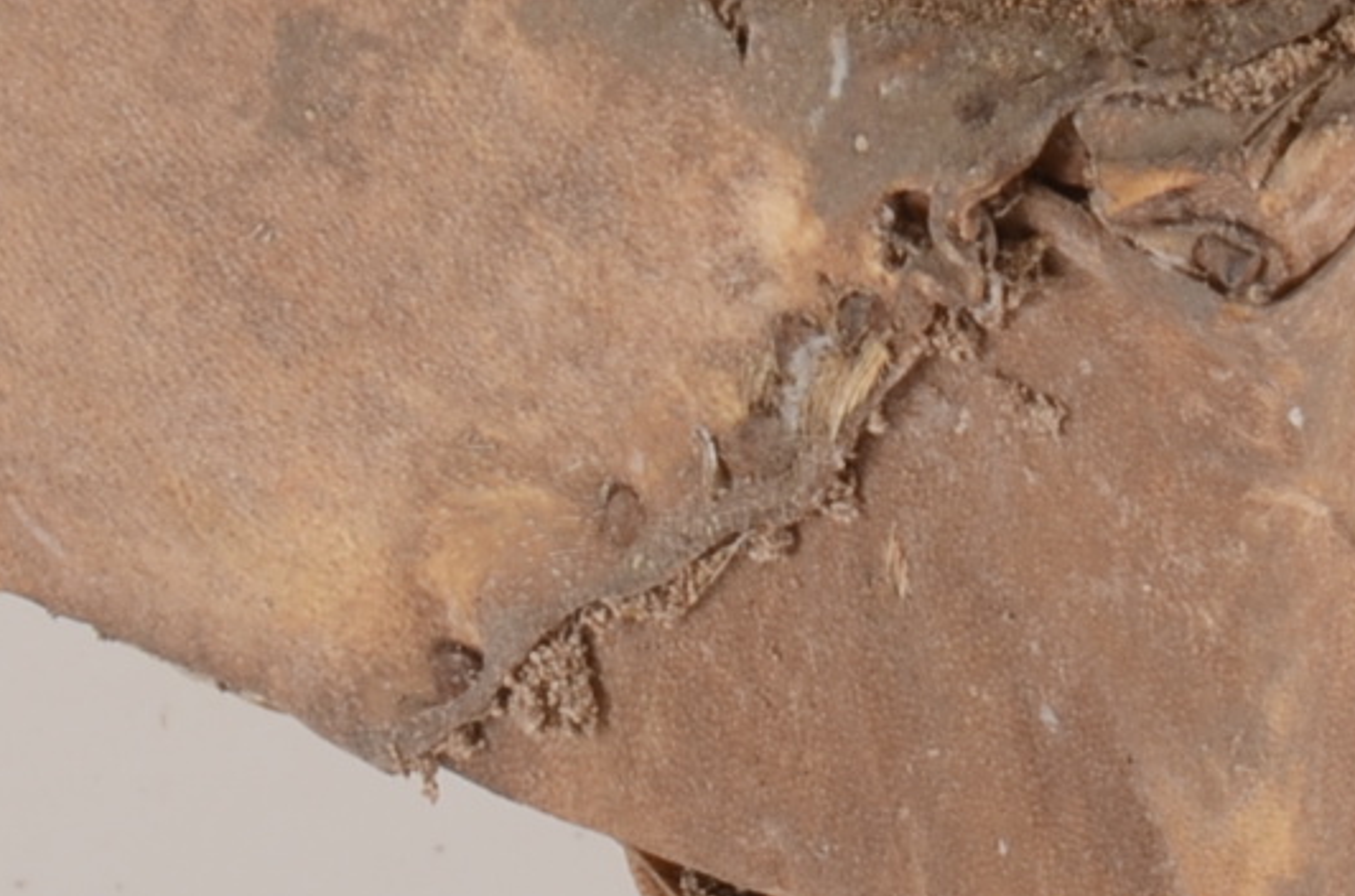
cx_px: 675
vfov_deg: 1.9
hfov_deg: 2.8
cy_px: -756
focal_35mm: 729
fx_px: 27385
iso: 160
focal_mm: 105
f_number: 18
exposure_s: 1/125
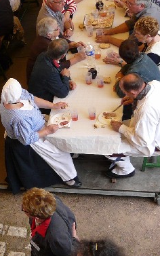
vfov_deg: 29.4
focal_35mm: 70
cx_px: -87
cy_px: 121
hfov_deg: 16.7
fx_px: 488
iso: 100
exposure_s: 1/125
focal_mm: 4.6
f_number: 3.2
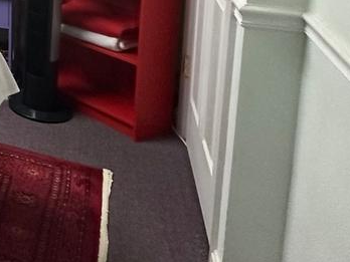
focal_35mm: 58
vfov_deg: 22.4
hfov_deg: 22.9
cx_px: -240
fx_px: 586
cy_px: -85
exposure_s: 1/60
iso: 250
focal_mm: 2.22
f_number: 2.2
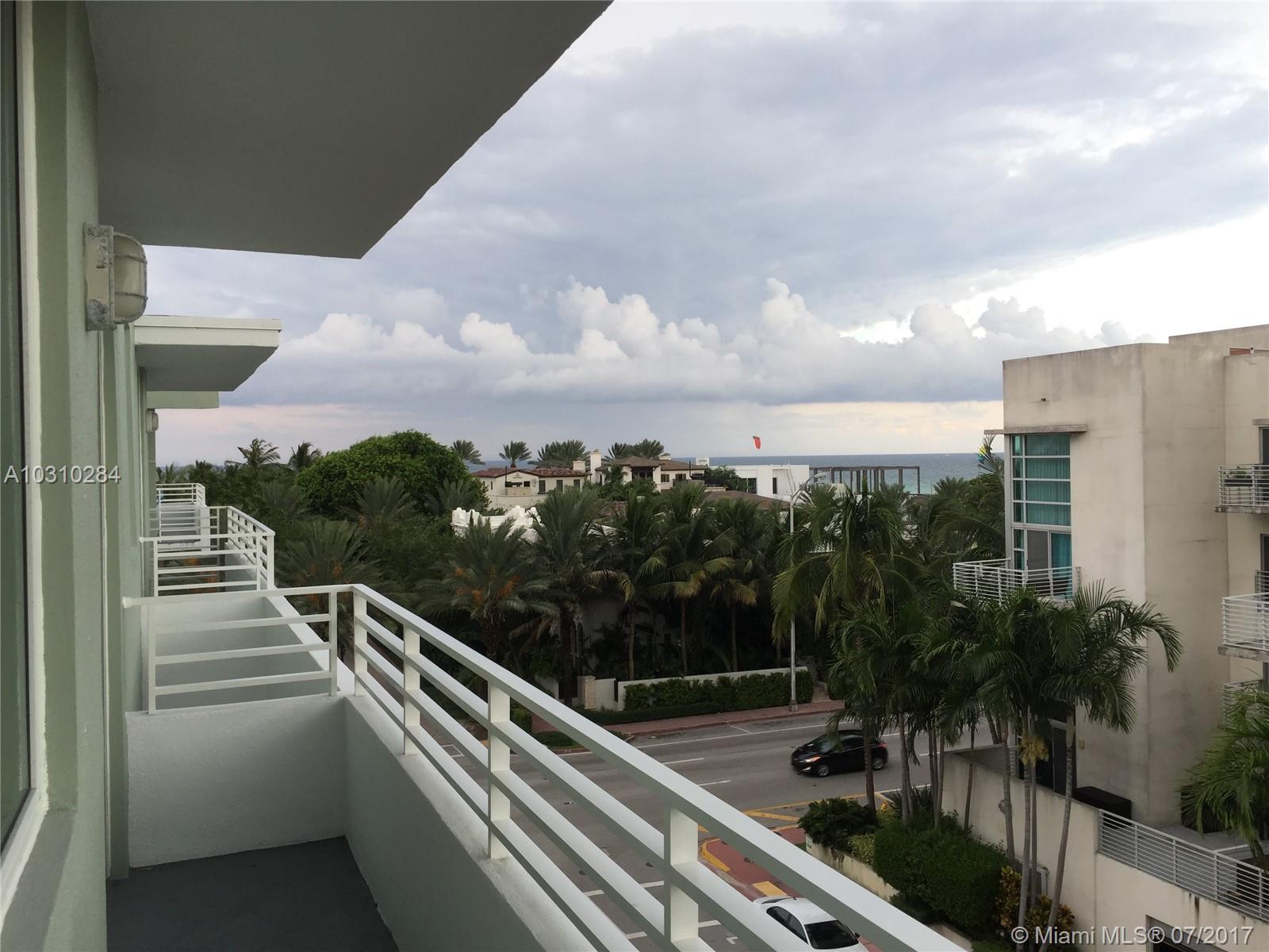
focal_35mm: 29
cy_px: 476
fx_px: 1063
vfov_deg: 48.2
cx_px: 634
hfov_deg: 61.7
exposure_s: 1/130
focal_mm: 4.15
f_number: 2.2
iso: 32
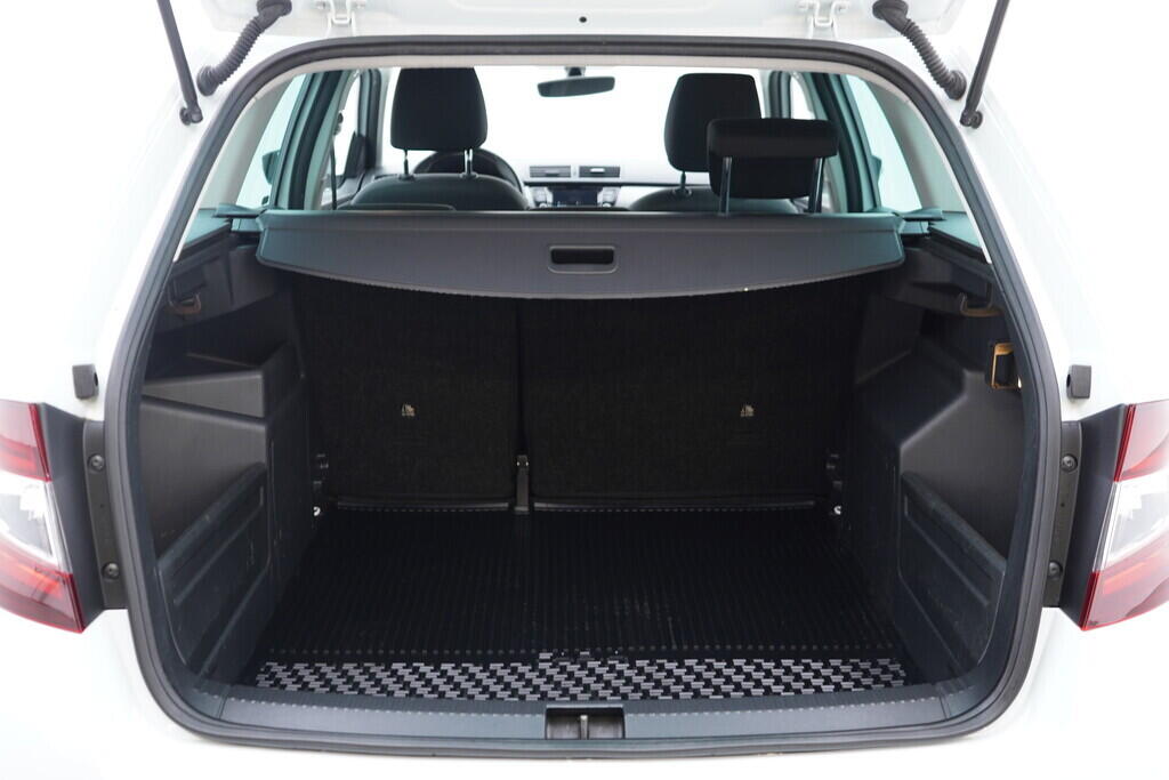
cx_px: 584
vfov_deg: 36.9
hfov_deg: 53.1
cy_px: 390
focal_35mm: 36
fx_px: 1169
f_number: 2.8
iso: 320
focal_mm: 24
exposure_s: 1/40
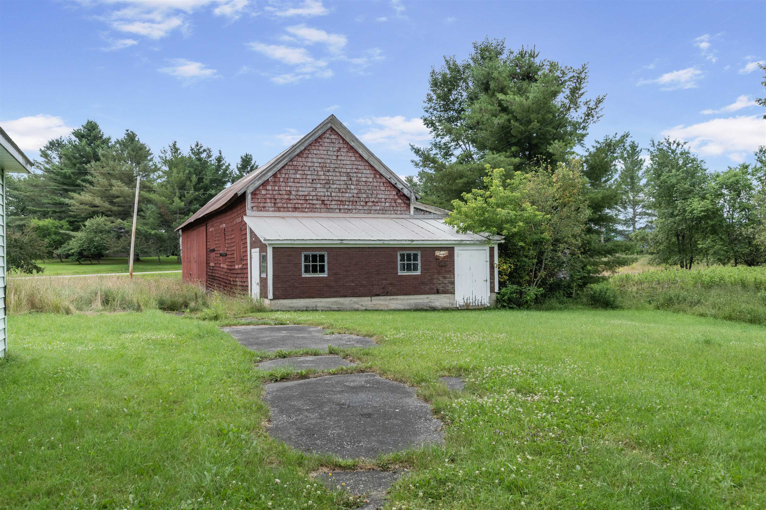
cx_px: 383
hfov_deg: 61.9
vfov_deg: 43.6
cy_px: 255
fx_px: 638
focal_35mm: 30
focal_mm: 20
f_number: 8
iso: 100
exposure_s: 1/400
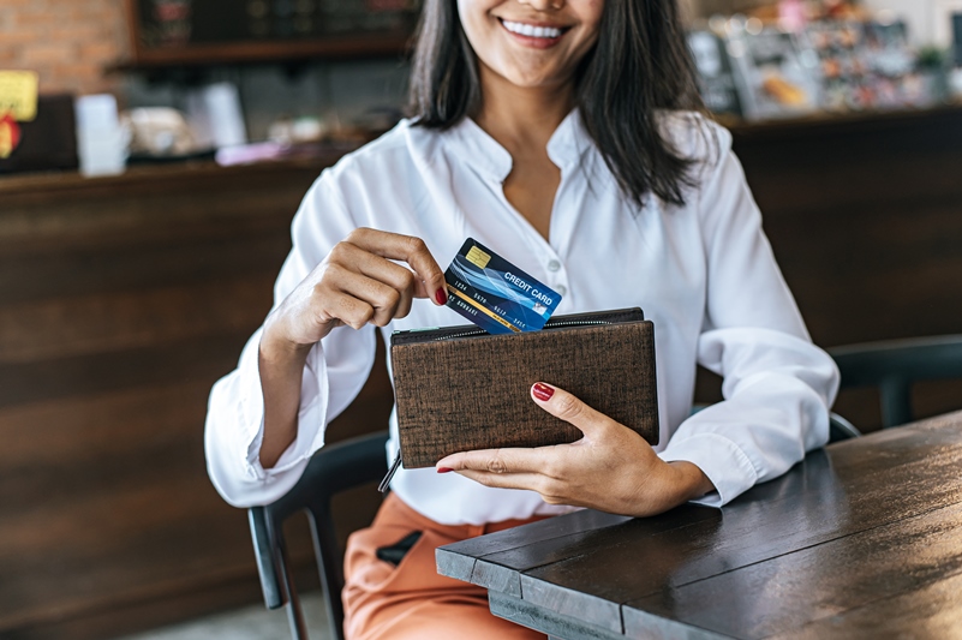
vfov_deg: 27.0
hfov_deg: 39.6
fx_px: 1335
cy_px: 320
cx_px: 481
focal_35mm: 50
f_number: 2.5
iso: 400
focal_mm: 50
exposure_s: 1/100
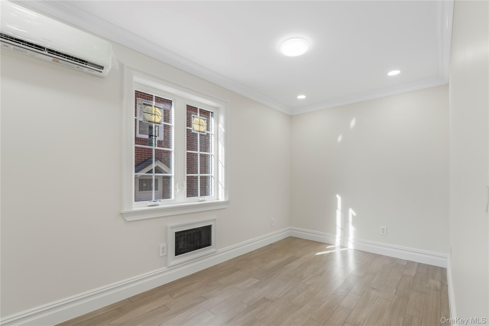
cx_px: 244
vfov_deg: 81.2
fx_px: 190
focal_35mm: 14
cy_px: 163
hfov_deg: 104.3
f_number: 8
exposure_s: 1/15
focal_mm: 14
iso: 100
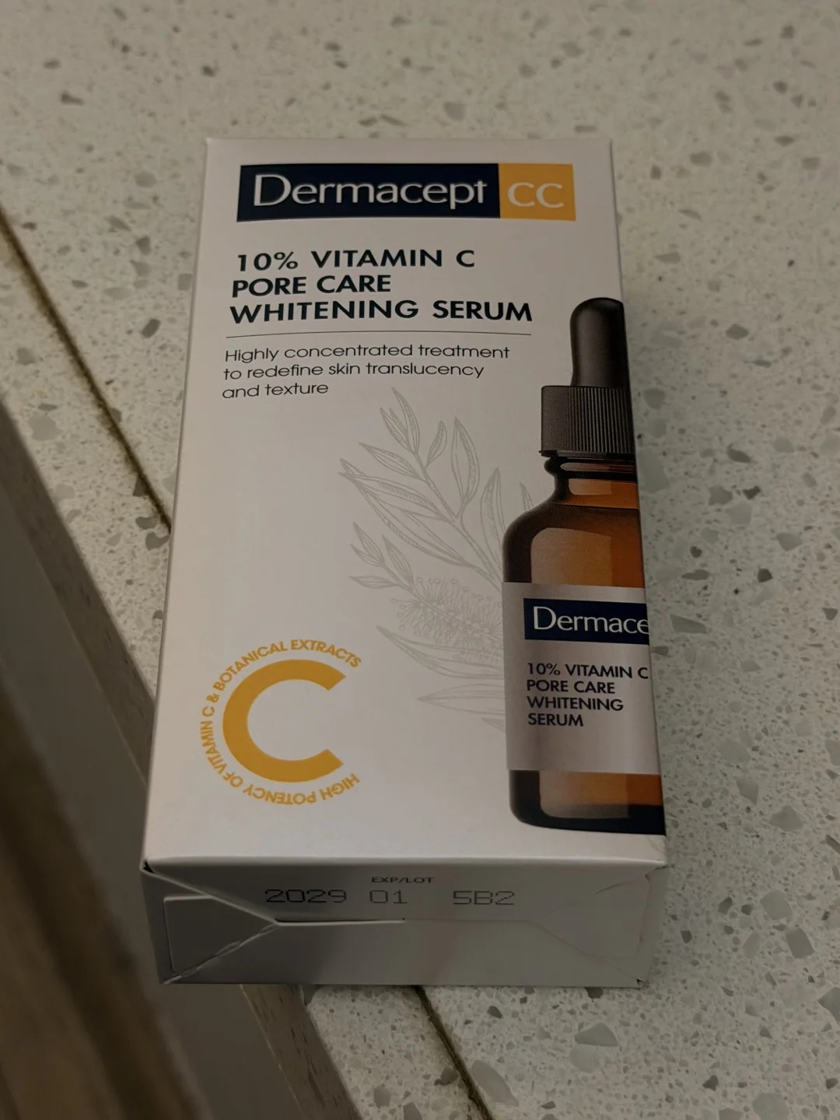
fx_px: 1553
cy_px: 560
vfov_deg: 39.7
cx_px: 420
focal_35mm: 48
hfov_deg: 30.3
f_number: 1.78
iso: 160
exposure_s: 1/60
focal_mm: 6.76
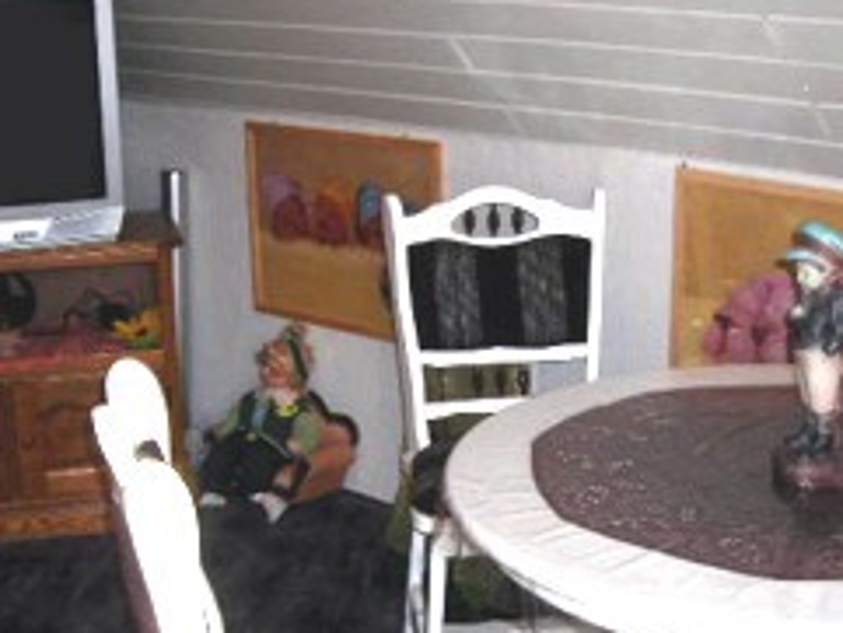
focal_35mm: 63
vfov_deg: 23.2
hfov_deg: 30.7
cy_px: 420
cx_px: 423
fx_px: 1535
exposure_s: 1/60.1
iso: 50
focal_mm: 6.3
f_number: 3.2
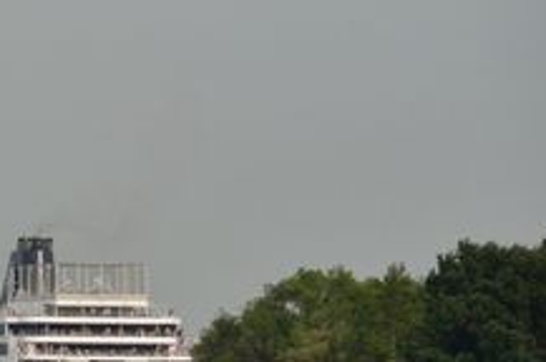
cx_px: -294
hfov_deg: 3.2
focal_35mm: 653
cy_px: 200
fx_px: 9883
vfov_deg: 2.1
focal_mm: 135
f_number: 7.1
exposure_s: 1/500
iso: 100
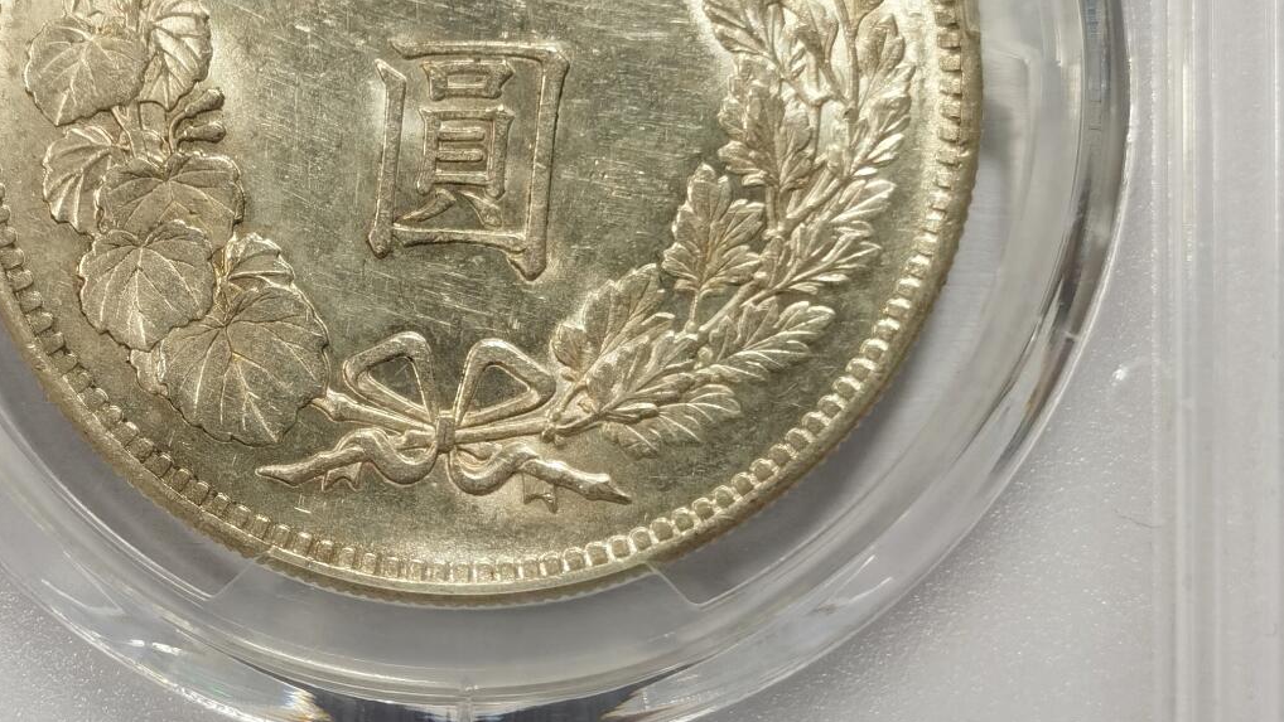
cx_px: 459
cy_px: 407
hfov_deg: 20.5
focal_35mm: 104
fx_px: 3541
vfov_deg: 11.7
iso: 100
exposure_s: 1/100
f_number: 16
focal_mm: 5.56
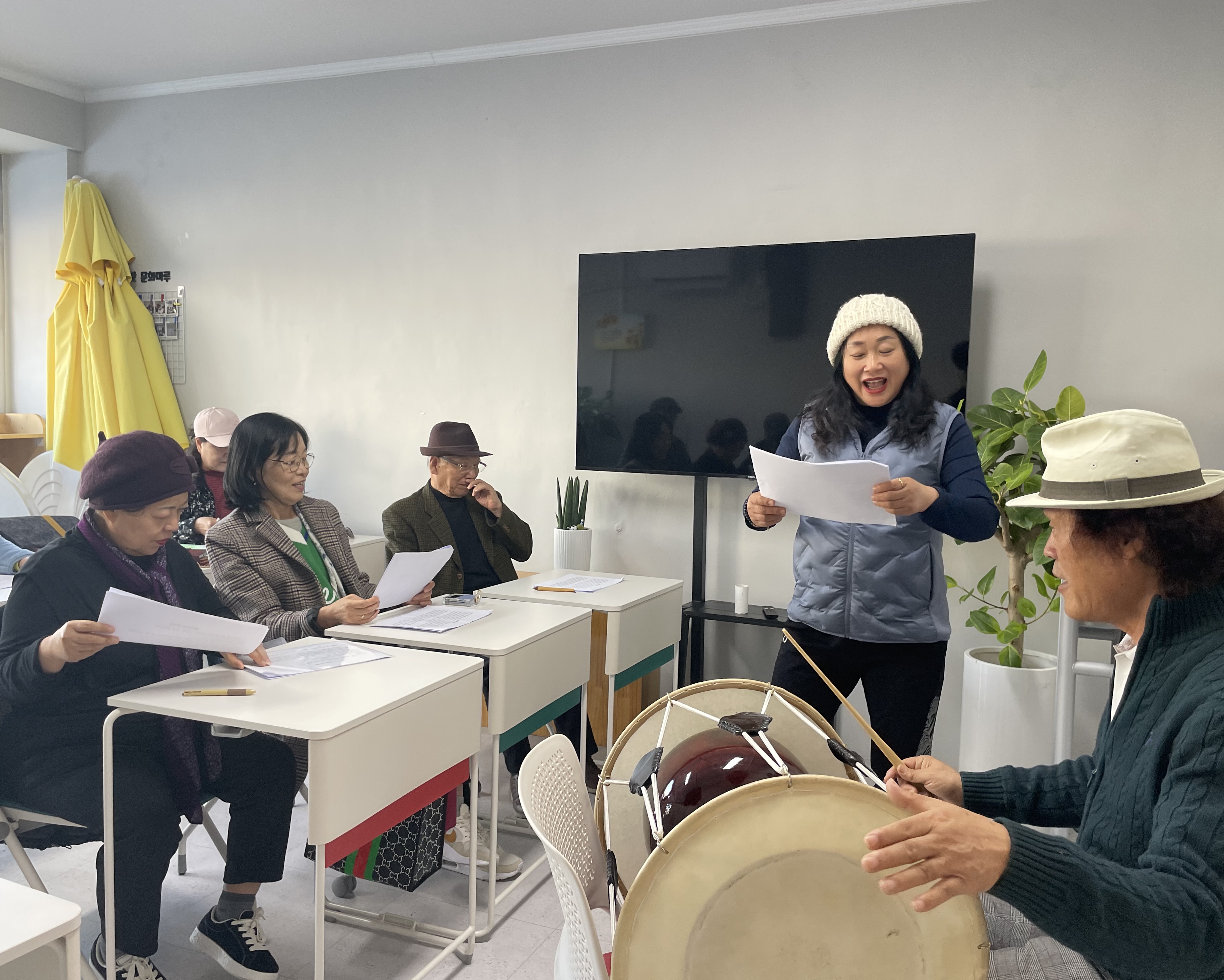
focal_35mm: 28
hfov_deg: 62.2
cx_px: 617
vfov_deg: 51.5
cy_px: 499
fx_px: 1014
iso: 125
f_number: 1.6
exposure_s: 1/117
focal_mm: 4.2
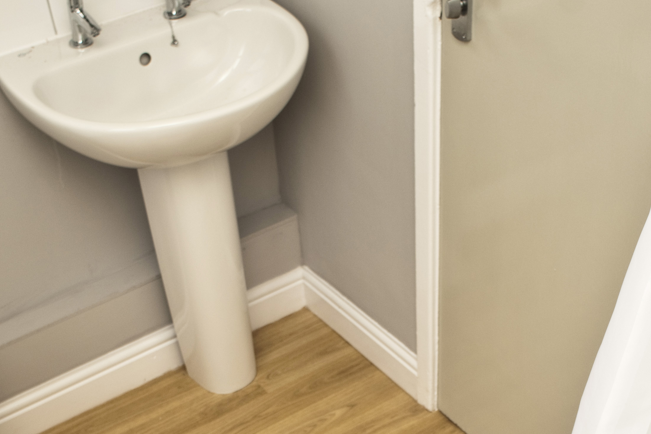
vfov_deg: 22.9
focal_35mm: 55
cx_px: 367
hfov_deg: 36.2
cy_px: 502
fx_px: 995
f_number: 4.5
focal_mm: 20
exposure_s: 1/80
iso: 200
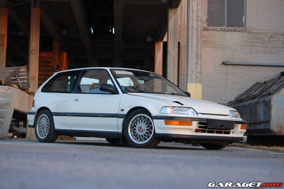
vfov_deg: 17.5
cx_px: 142
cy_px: 94
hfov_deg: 26.0
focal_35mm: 78
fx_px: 615
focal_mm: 52
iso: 400
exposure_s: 1/60
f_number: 5.6
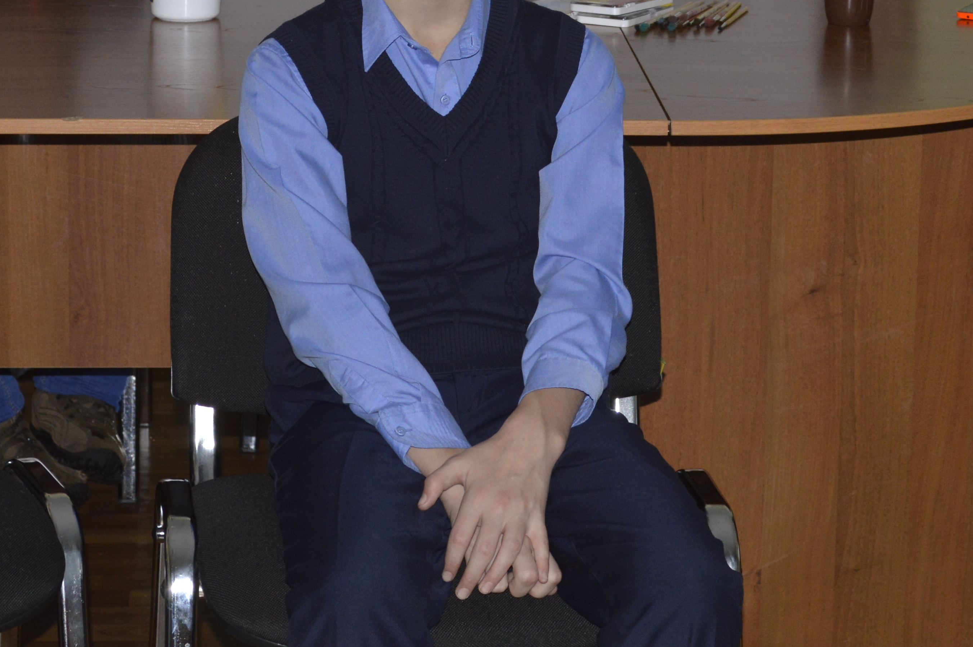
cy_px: 31
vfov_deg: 10.2
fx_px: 3618
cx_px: 566
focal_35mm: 134
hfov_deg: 15.3
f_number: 6.3
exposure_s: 1/160
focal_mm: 40
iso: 400
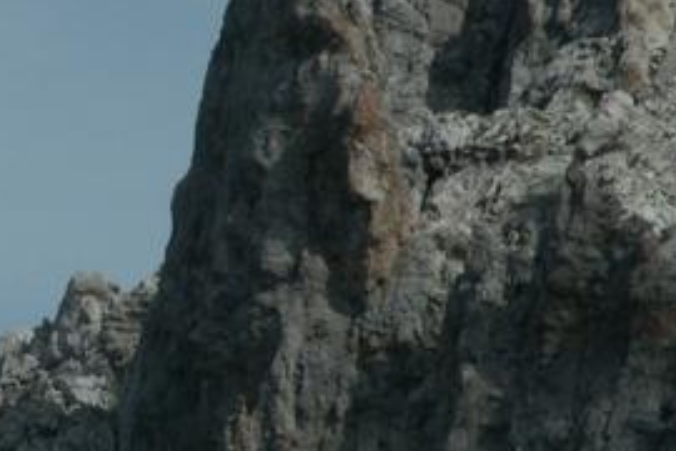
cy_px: 150
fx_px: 8468
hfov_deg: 4.6
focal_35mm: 451
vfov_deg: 3.0
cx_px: -93
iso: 50
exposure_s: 1/320
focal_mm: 29.91
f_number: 8
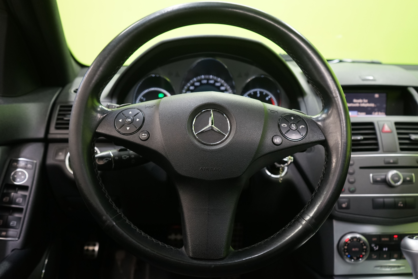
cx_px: 209
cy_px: 140
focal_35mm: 30
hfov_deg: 61.9
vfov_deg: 43.6
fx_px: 348
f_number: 5
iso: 1600
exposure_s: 1/20
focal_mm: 30
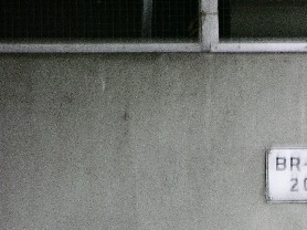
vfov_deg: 2.5
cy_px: 155
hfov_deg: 3.3
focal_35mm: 592
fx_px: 5246
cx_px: 315
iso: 160
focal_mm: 71.2
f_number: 4.2
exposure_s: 1/4.6
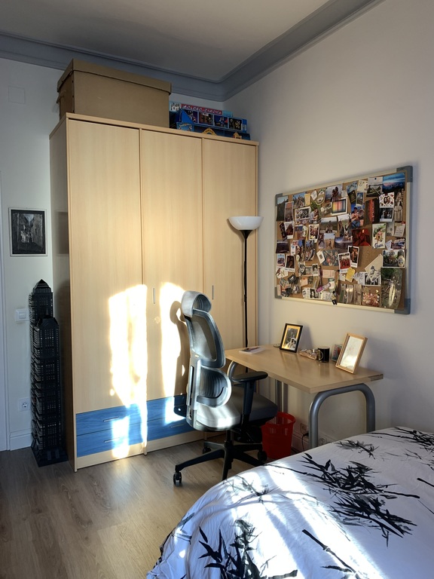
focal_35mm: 26
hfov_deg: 53.1
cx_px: 217
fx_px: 435
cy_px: 290
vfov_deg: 67.3
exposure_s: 1/65
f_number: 1.8
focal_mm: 4.25
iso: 100
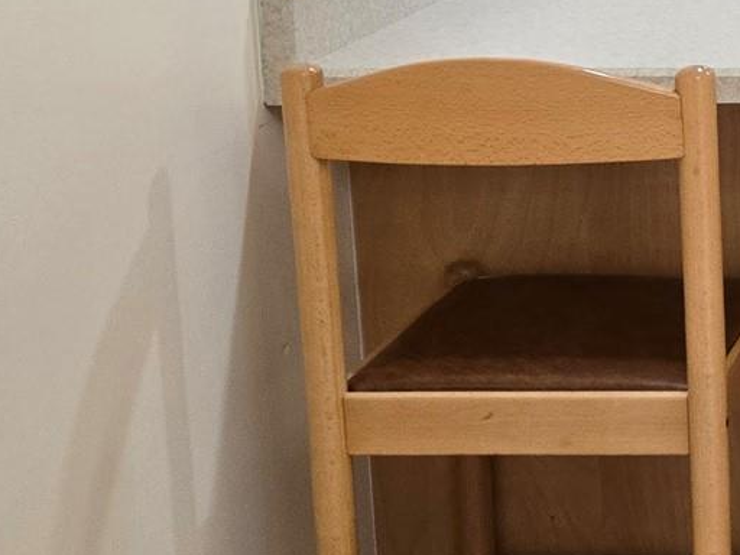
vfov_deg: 15.8
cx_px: 1253
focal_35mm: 92
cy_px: 30
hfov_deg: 17.9
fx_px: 1967
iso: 250
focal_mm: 5.4
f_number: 1.8
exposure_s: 1/120
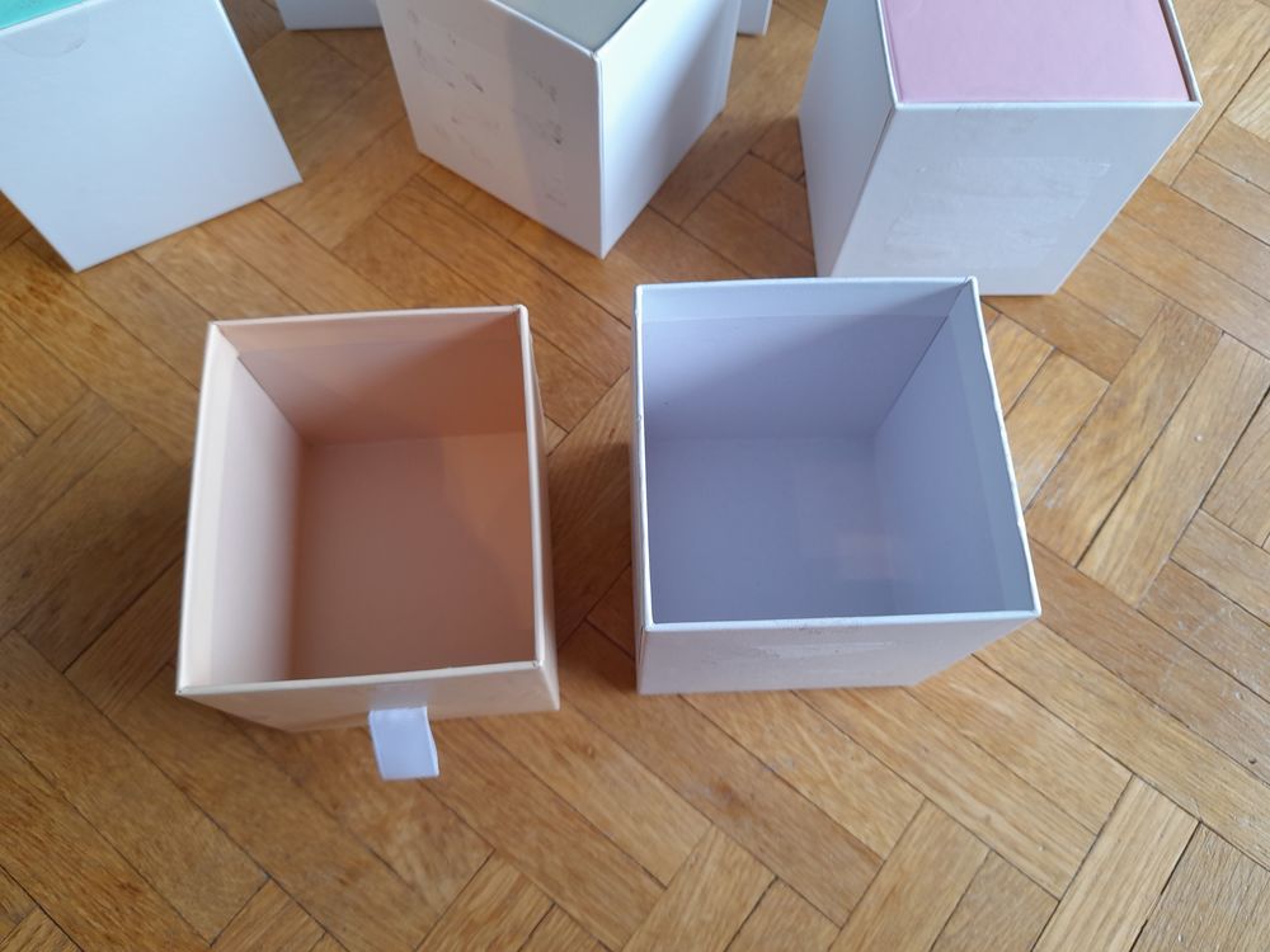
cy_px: 476
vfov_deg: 54.9
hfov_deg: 69.4
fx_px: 917
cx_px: 635
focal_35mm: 25
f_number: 2
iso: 64
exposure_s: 1/50
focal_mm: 4.6
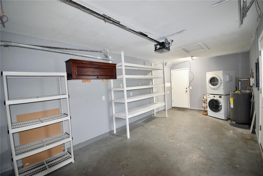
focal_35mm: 15
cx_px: 132
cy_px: 88
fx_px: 110
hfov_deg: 100.4
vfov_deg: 77.3
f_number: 4.5
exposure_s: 1/60
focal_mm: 10
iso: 640
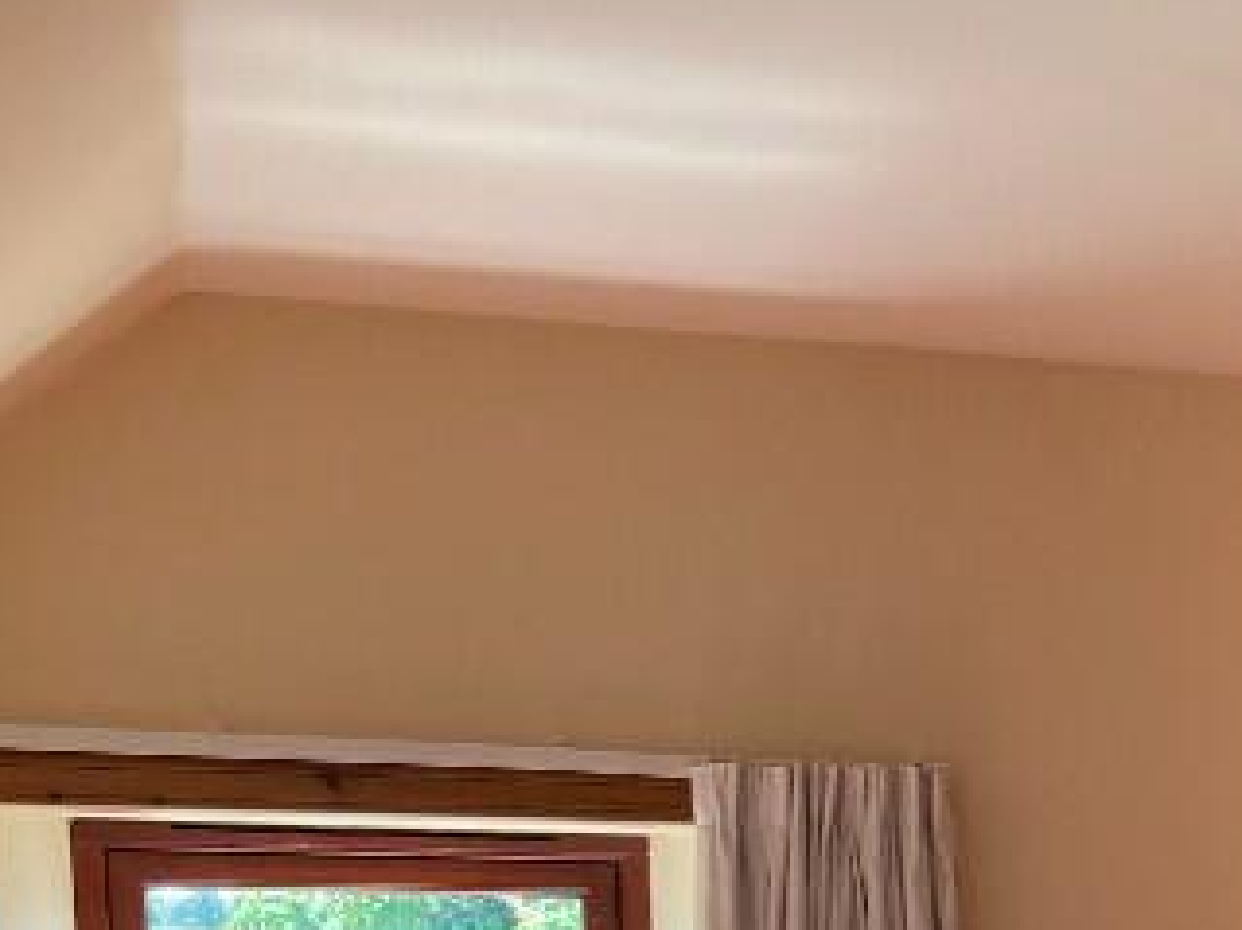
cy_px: 1448
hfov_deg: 19.8
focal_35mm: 90
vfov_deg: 15.1
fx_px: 3228
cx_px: 1666
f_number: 1.8
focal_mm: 3.99
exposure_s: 1/121
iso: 64
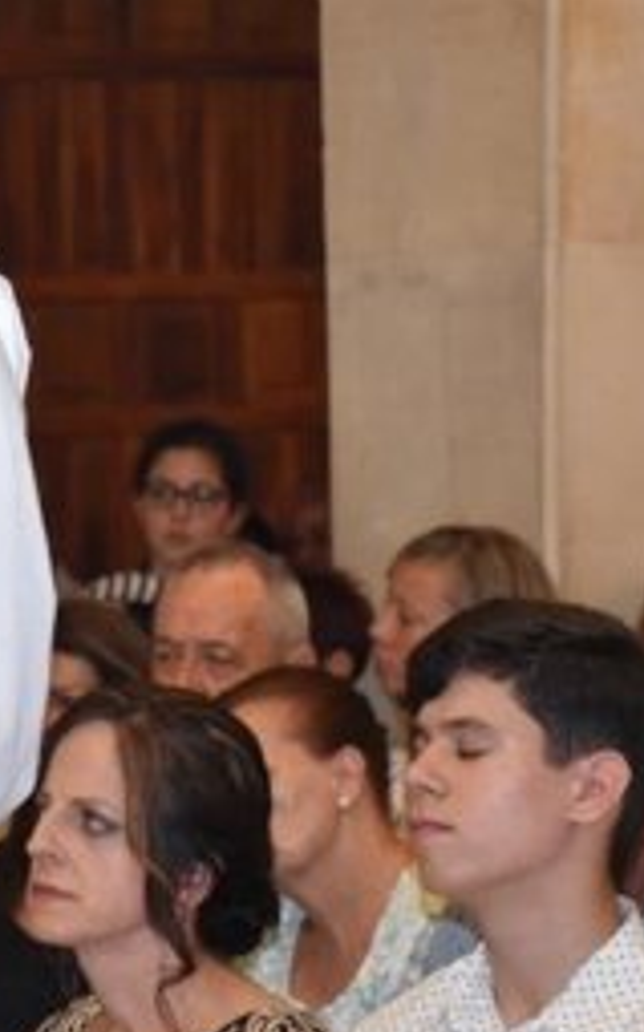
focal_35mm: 215
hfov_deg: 6.1
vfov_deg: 9.7
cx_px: -122
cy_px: 265
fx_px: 6048
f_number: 4.8
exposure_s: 1/60
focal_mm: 56
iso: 1800
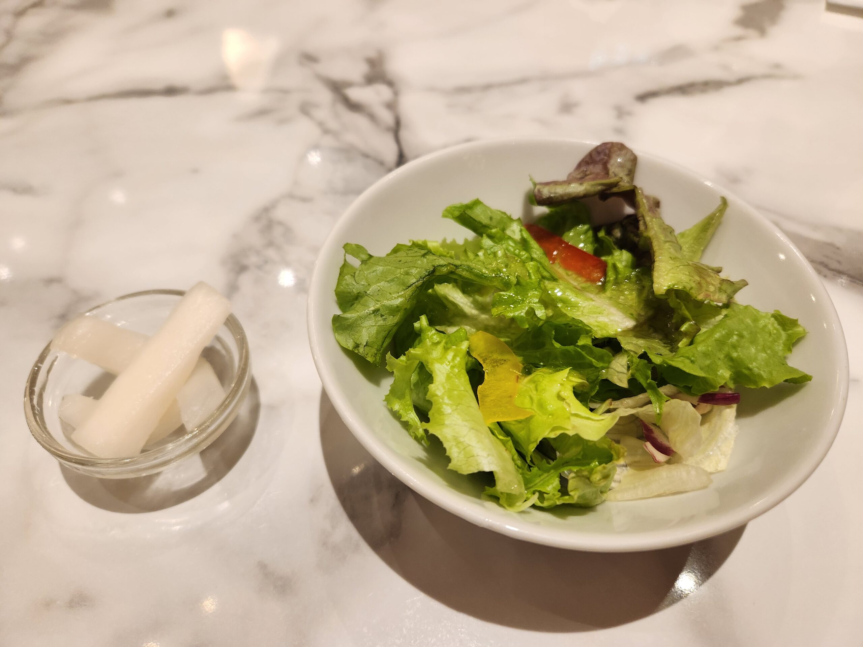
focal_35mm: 23
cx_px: 432
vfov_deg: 58.9
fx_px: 573
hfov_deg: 73.9
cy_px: 324
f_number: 1.8
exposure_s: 1/180
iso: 160
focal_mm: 5.4
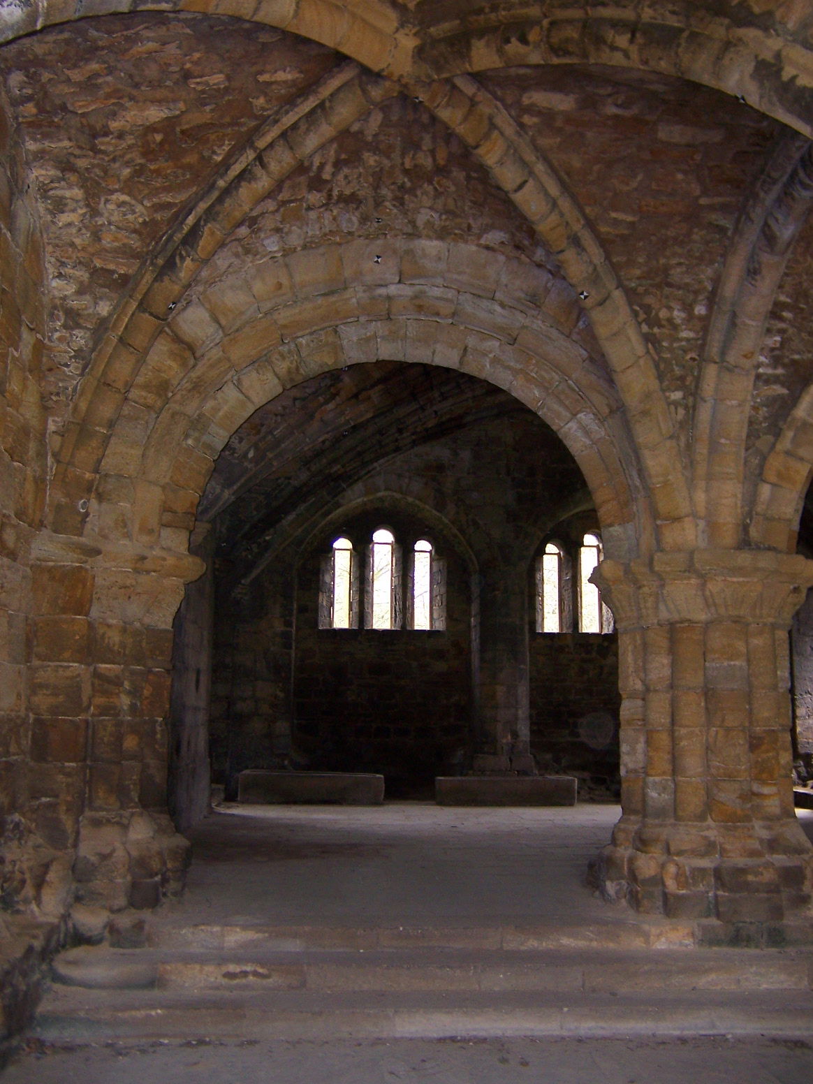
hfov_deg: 42.9
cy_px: 542
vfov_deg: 55.4
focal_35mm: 33
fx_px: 1033
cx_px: 406
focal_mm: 5.5
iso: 140
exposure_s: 1/30
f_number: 2.8
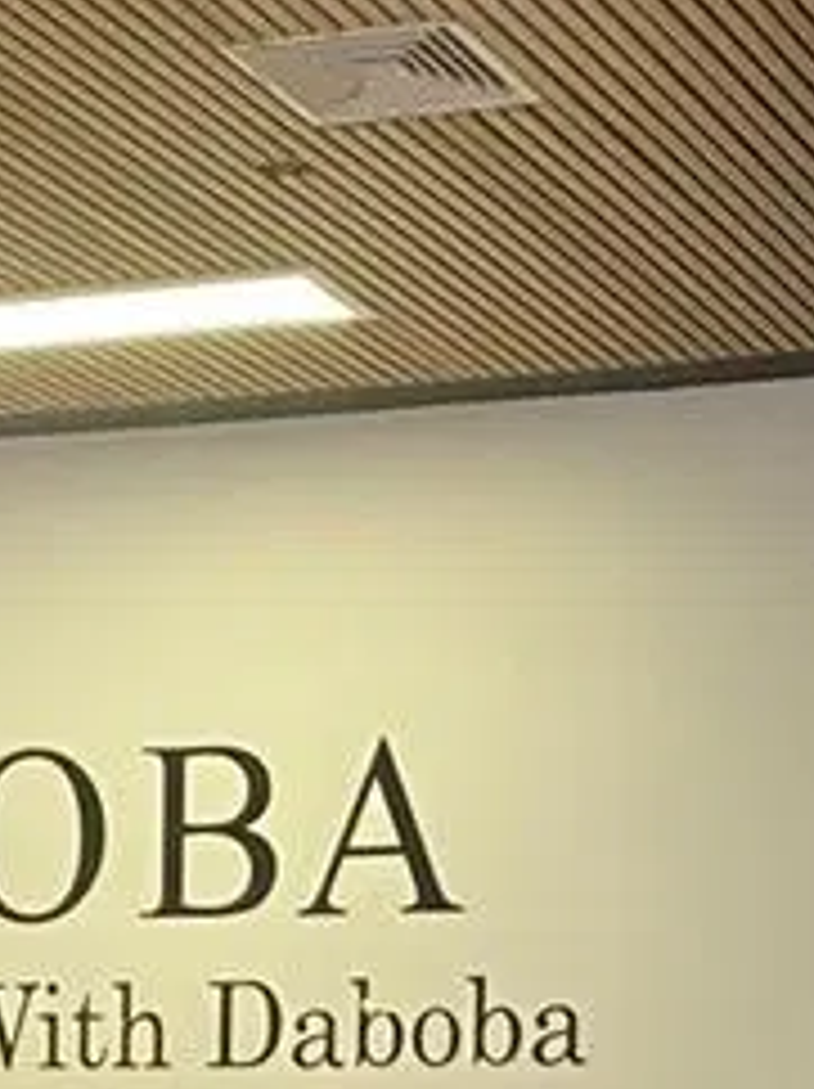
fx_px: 4052
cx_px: 531
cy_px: 1755
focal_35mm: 129
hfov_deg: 11.5
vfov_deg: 14.1
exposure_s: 1/60
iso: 80
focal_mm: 4.25
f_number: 1.8
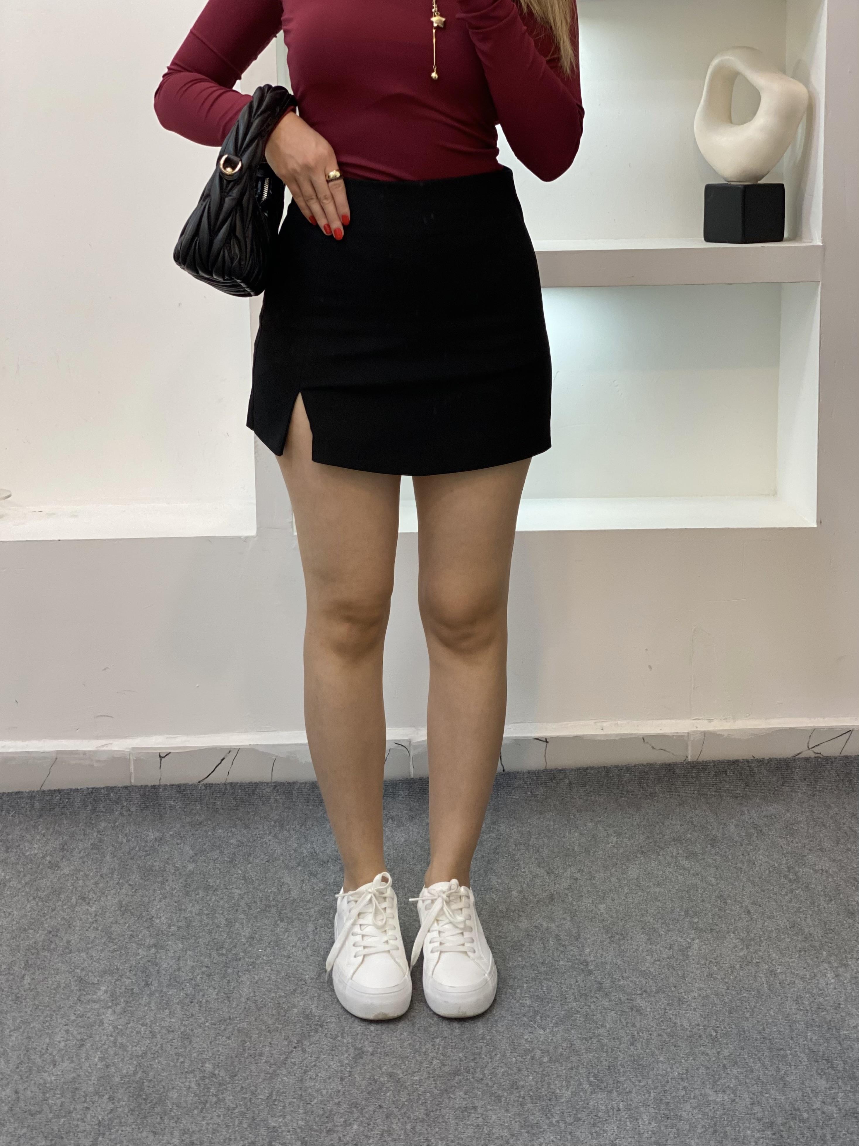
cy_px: 573
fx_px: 1721
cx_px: 430
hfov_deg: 28.0
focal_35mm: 52
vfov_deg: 36.8
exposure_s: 1/100
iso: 100
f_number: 2
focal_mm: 6
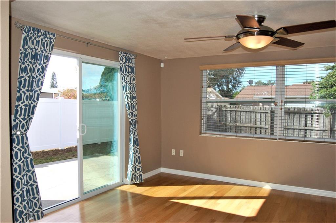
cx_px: 168
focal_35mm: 27
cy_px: 112
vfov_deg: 47.8
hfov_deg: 67.4
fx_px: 252
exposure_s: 1/500
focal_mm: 18
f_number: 5.6
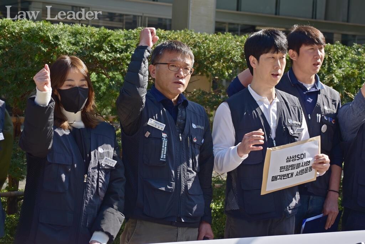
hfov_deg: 29.2
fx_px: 700
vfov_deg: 19.7
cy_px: 122
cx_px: 182
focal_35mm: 69
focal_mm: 46
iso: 100
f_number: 4.8
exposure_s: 1/640
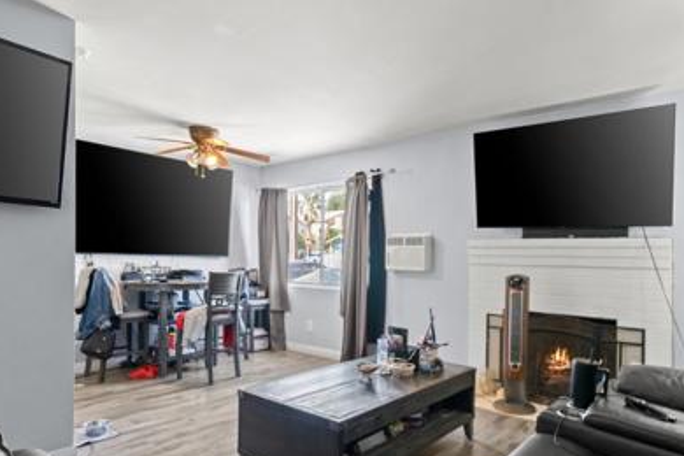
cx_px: 354
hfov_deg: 76.1
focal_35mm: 23
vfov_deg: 54.9
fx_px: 437
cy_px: 262
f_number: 6.3
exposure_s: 2
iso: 250
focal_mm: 14
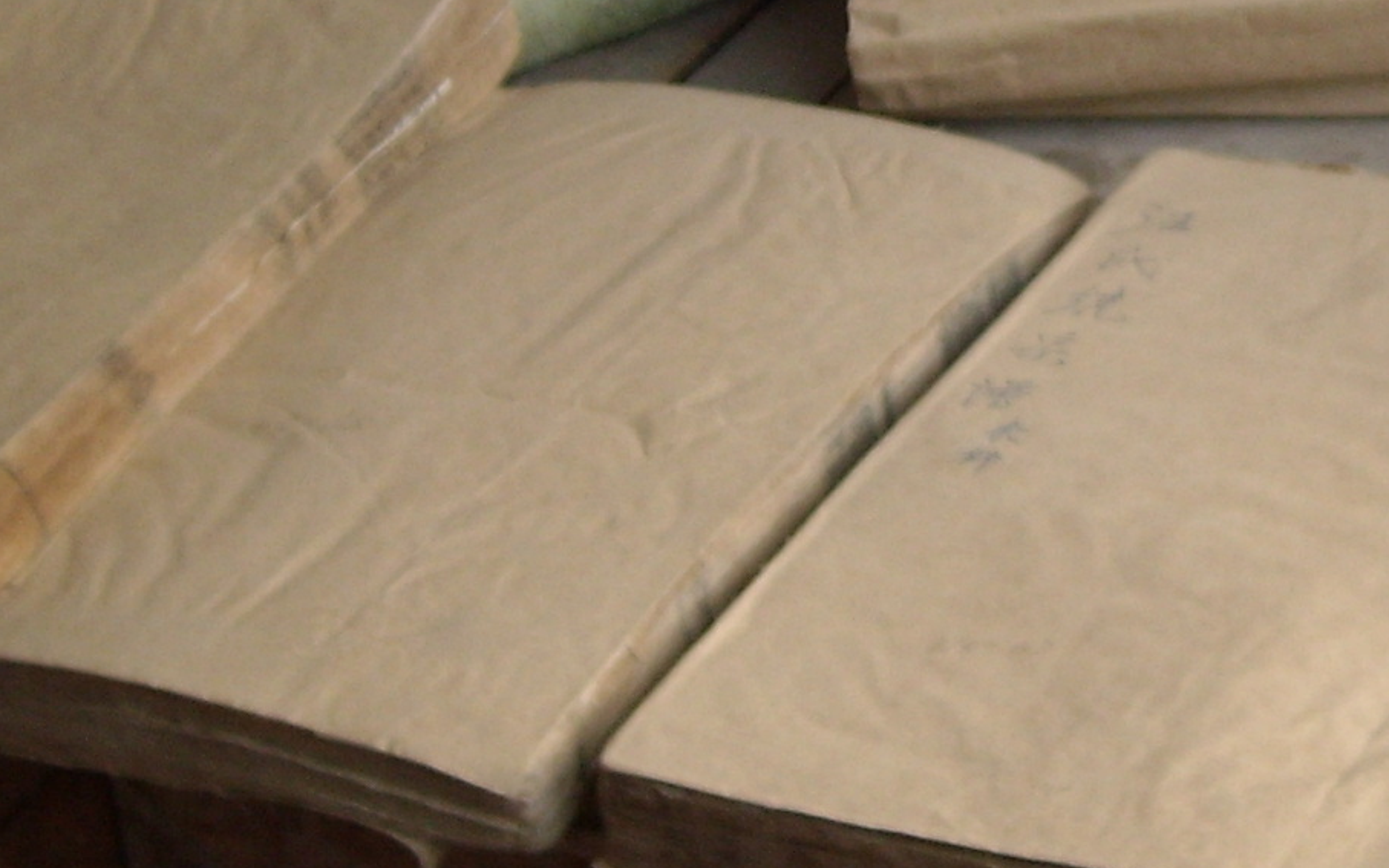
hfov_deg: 19.0
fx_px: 4013
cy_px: 210
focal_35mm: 106
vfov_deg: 12.3
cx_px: 1418
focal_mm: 5.7
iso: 113
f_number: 2.8
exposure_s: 1/60
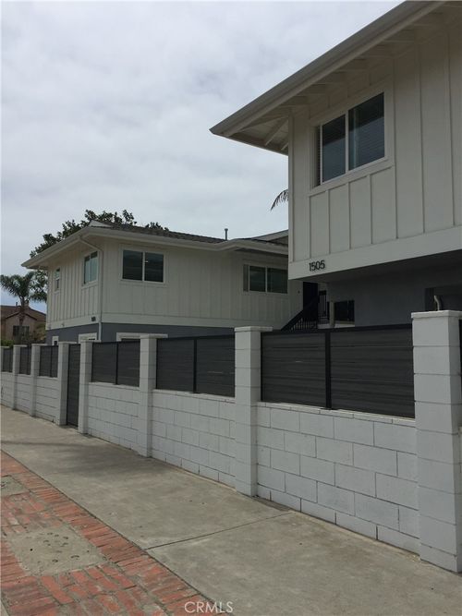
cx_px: 231
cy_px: 308
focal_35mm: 29
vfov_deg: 61.7
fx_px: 516
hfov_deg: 48.2
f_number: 2.2
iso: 32
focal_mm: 4.15
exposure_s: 1/7937
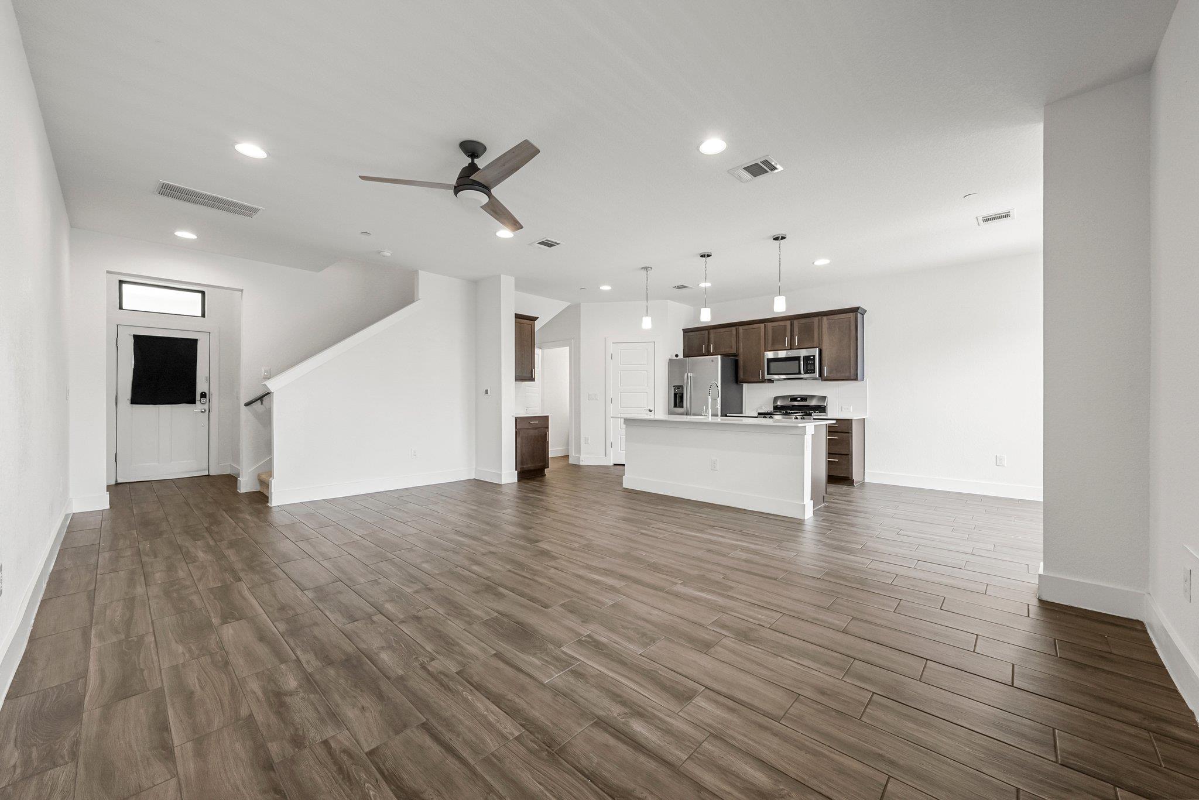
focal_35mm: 14
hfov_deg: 104.2
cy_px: 400
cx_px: 600
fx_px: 466
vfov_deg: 81.3
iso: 800
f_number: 11
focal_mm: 14
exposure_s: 1/3
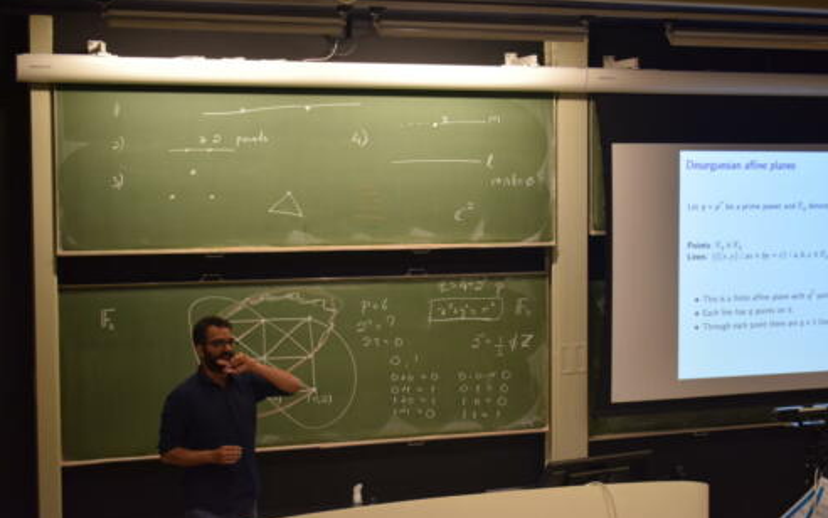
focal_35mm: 59
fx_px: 1332
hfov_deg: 34.5
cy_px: 255
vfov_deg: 22.0
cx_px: 417
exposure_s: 1/60
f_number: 4.8
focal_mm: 38
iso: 900
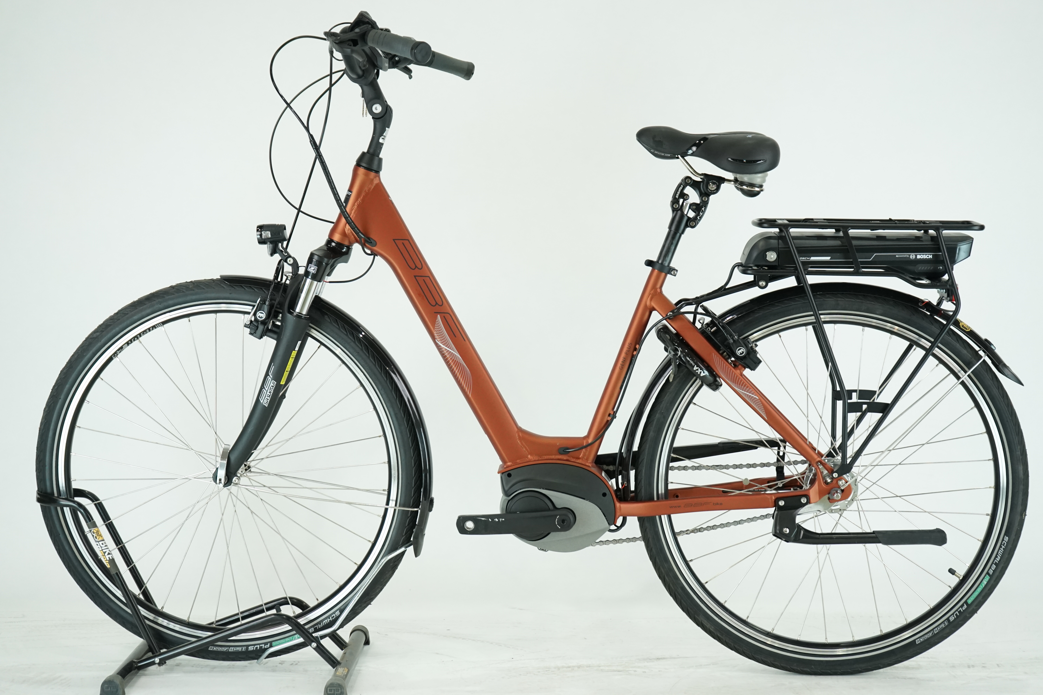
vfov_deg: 22.6
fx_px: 1738
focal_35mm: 60
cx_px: 522
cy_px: 348
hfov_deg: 33.4
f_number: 5.6
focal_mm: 60
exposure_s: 1/200
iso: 1600
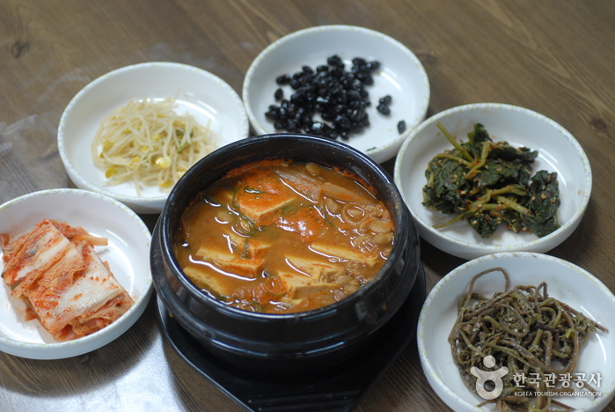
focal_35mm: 90
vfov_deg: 15.2
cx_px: 308
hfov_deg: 22.6
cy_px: 206
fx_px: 1539
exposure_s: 1/60
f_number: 3.2
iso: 640
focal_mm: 60
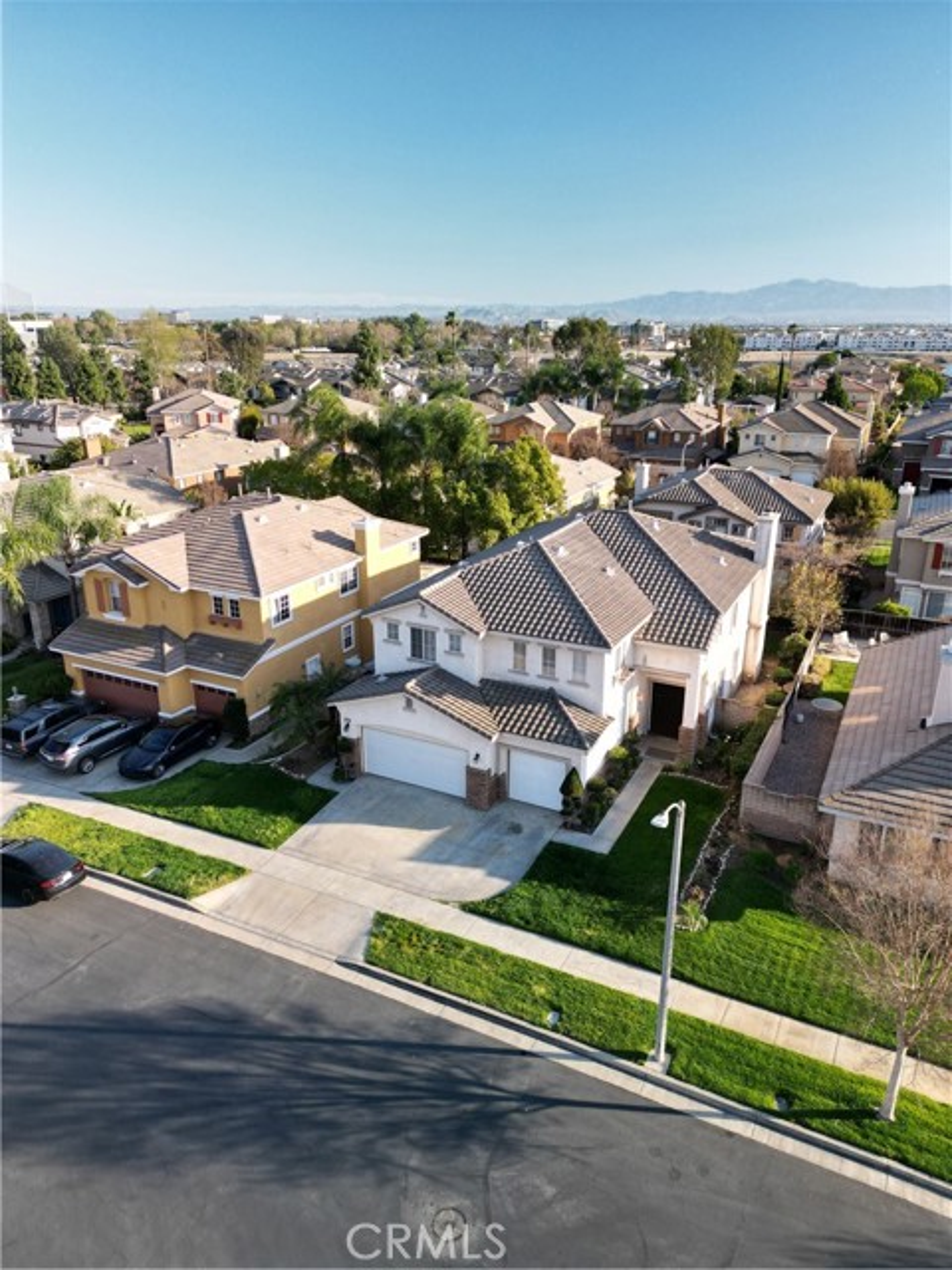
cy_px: 635
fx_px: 880
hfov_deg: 56.8
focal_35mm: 24
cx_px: 476
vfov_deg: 71.6
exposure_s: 1/640
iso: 130
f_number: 1.7
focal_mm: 6.72
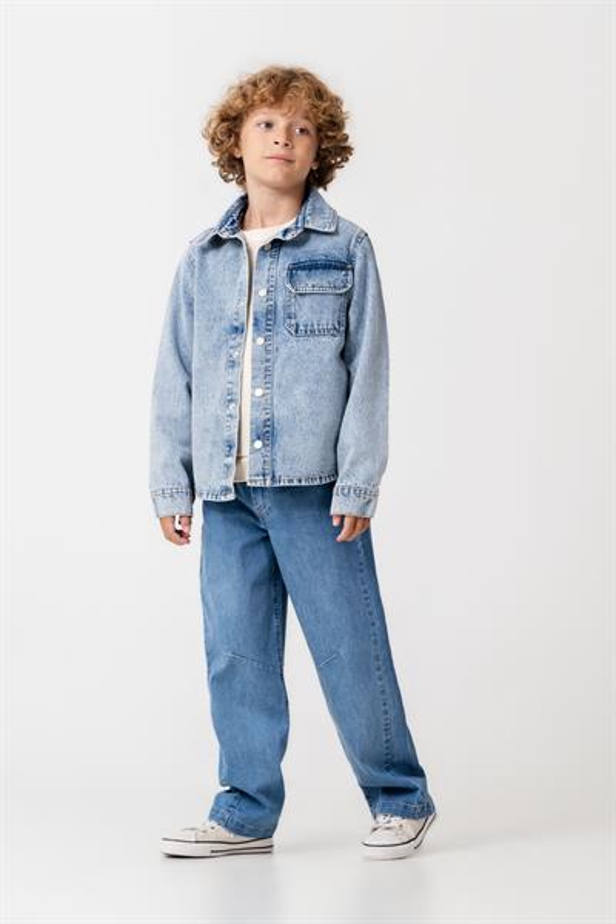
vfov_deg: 18.6
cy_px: 462
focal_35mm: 110
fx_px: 2823
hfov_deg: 12.5
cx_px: 308
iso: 160
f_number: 7.1
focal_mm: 110
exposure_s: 1/125
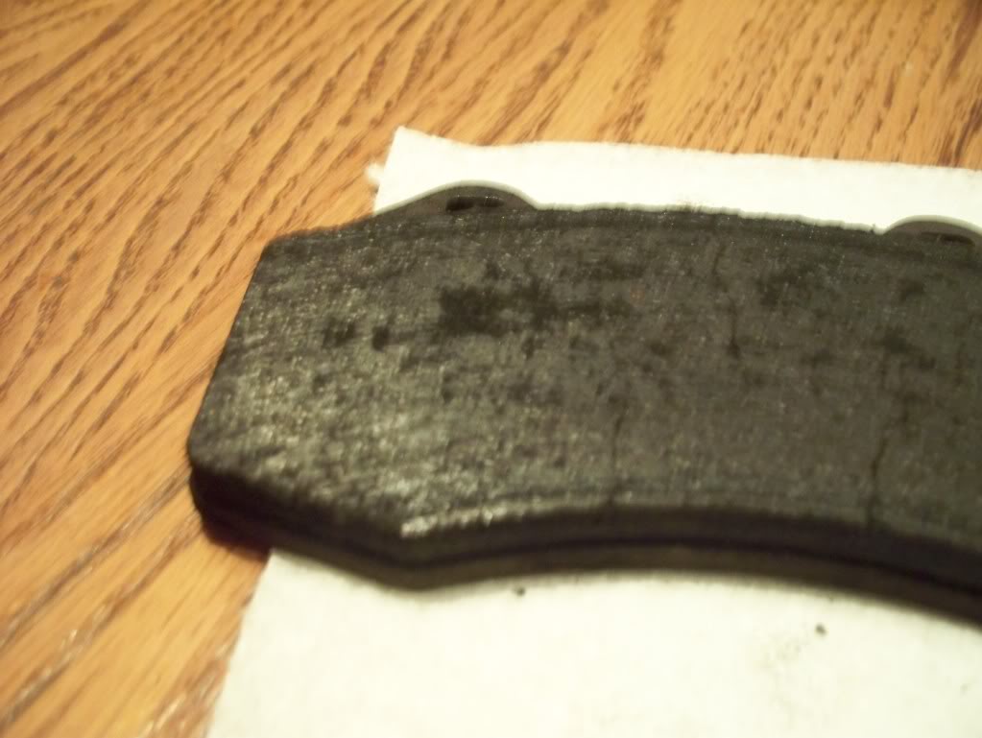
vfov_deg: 39.7
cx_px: 491
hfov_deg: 51.3
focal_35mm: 36
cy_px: 369
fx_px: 1022
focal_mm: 7.5
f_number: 2.8
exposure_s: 1/10
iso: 400
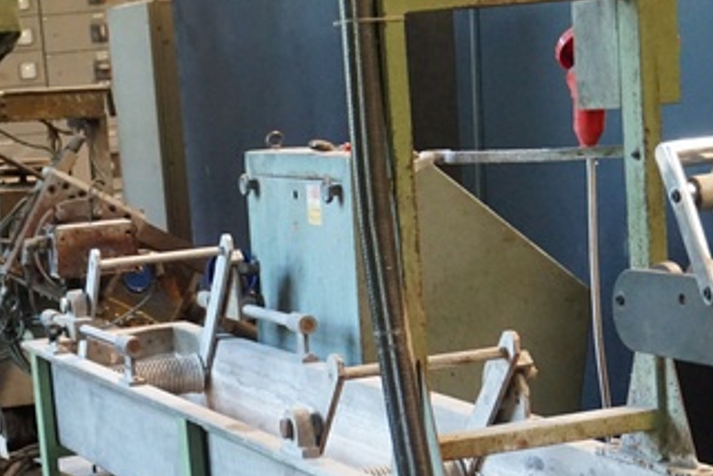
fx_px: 2000
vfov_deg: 13.3
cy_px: 500
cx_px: 232
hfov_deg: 20.1
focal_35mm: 101
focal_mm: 30
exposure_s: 1/60
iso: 3200
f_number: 5
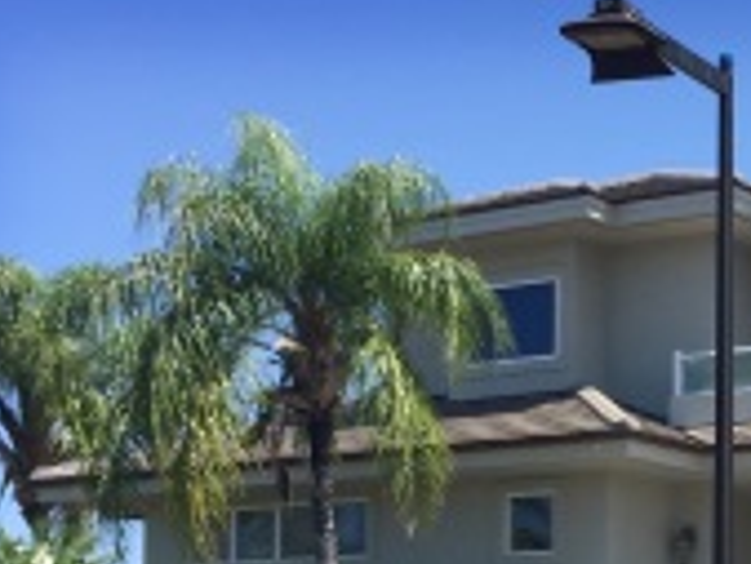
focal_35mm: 65
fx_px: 1411
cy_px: 591
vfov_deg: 21.6
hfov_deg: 27.5
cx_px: 807
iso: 32
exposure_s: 1/1721
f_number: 2.2
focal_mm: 4.15
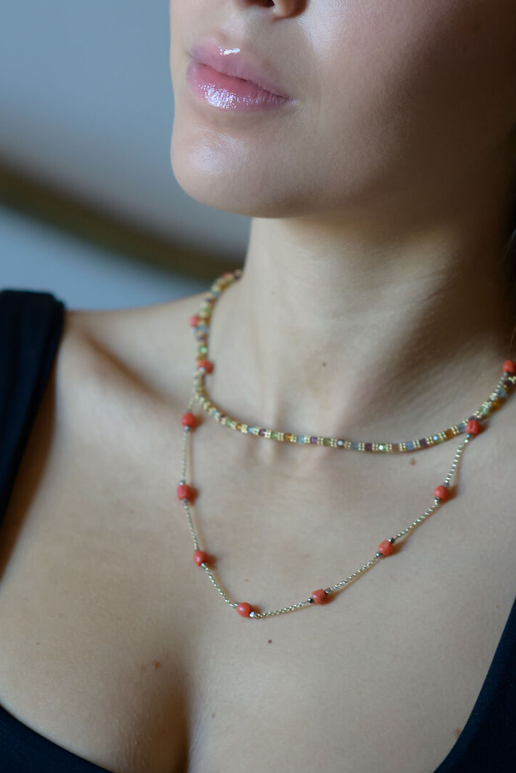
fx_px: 4085
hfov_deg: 7.2
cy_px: 257
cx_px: 302
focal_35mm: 190
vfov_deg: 10.8
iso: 2200
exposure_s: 1/160
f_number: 2.8
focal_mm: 85
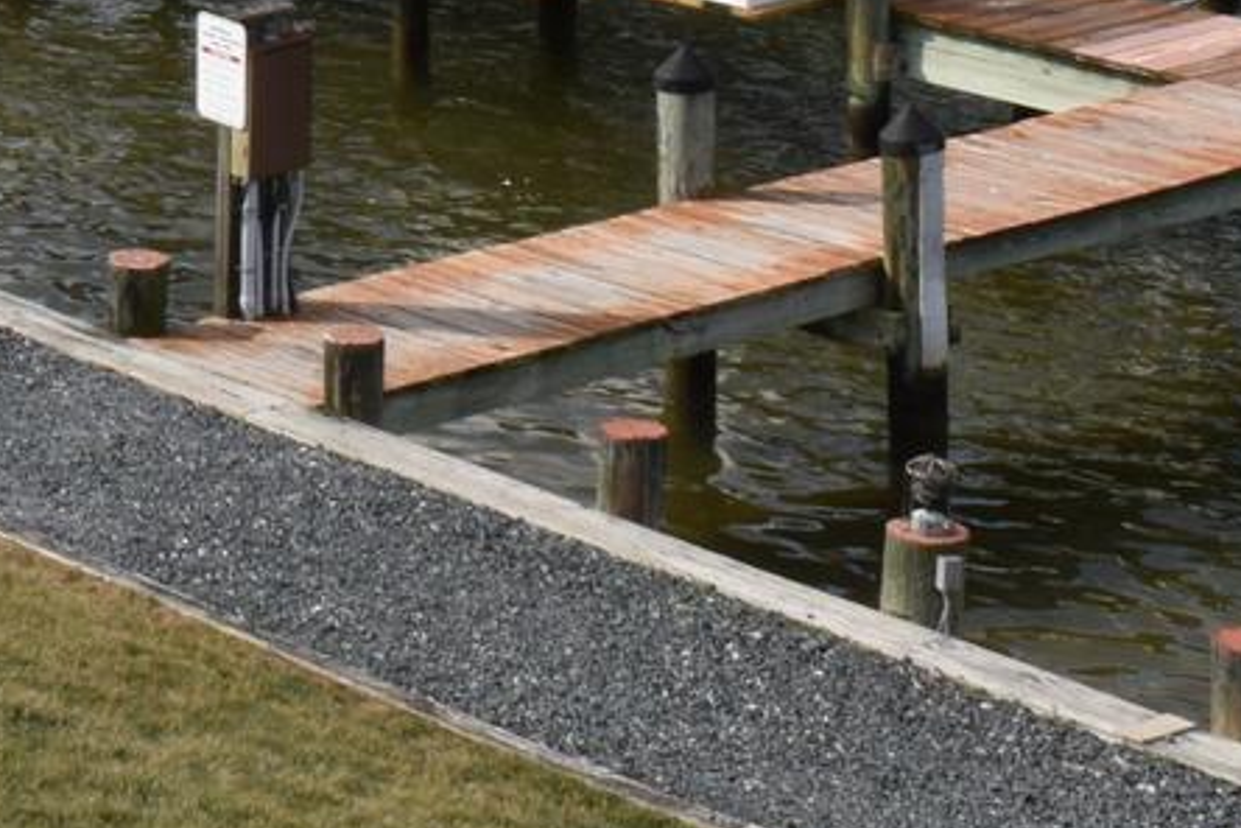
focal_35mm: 166
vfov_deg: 8.0
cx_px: -422
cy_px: -673
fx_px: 5722
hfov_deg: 12.0
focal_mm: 24
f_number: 18
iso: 400
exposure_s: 1/200
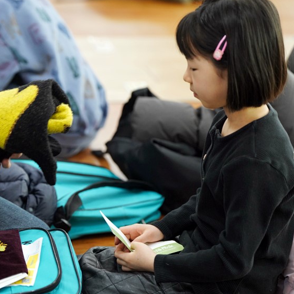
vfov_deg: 10.9
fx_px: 1547
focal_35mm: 161
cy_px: 138
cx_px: 73
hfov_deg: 10.8
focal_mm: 118
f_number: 3.2
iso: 1600
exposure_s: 1/160
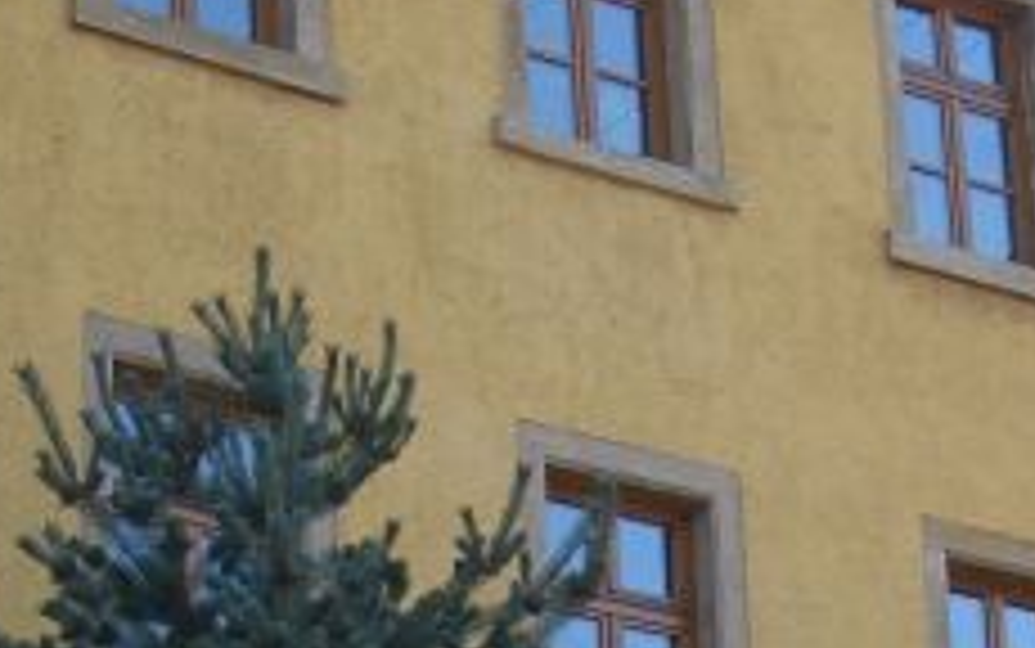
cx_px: 652
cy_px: 351
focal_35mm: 151
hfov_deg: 13.8
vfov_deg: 8.7
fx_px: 4261
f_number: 2.8
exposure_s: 1/200
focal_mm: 6.8
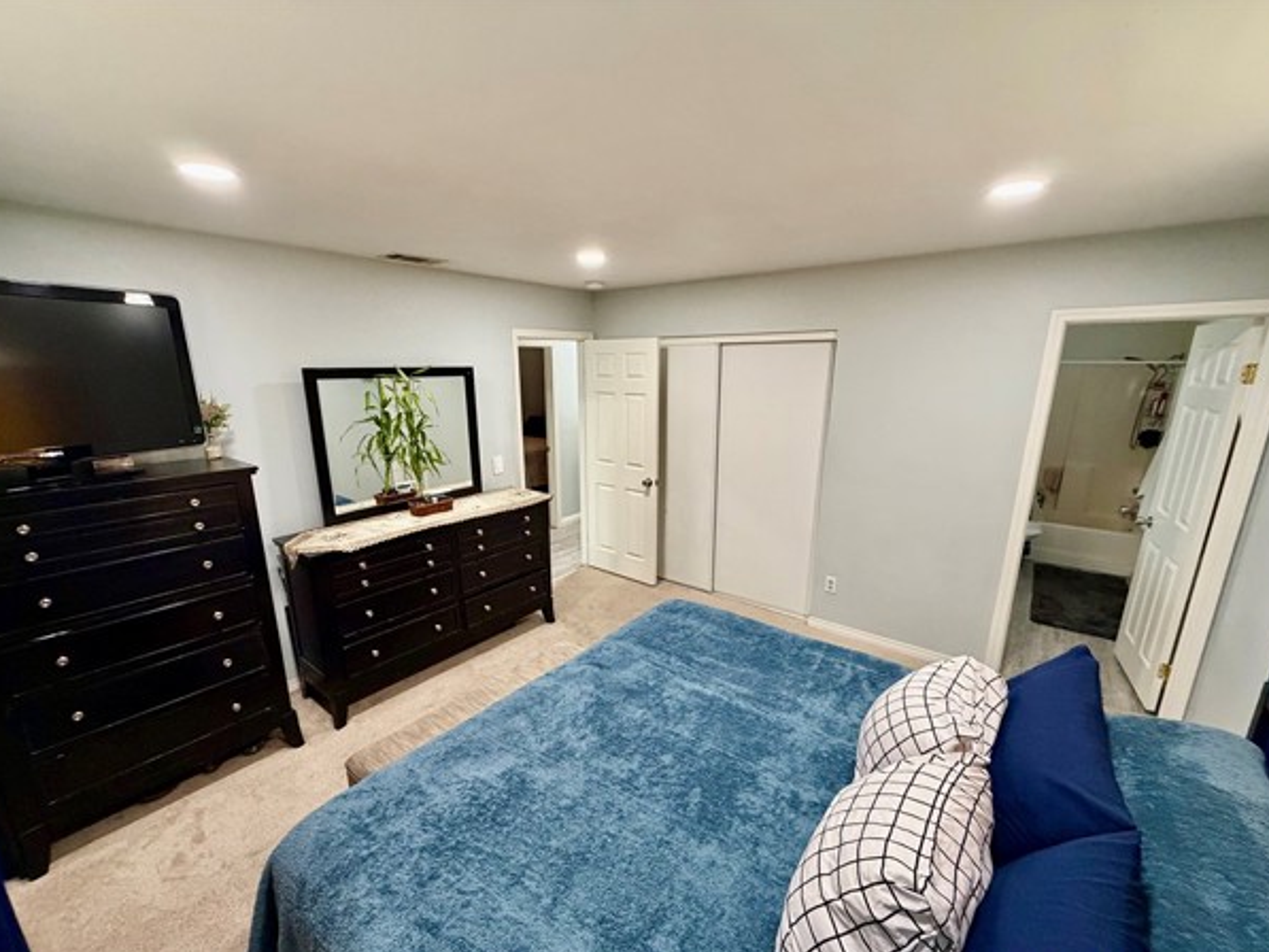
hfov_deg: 98.1
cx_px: 619
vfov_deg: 81.7
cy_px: 506
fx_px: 550
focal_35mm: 15
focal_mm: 2.22
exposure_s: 1/60
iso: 500
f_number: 2.2
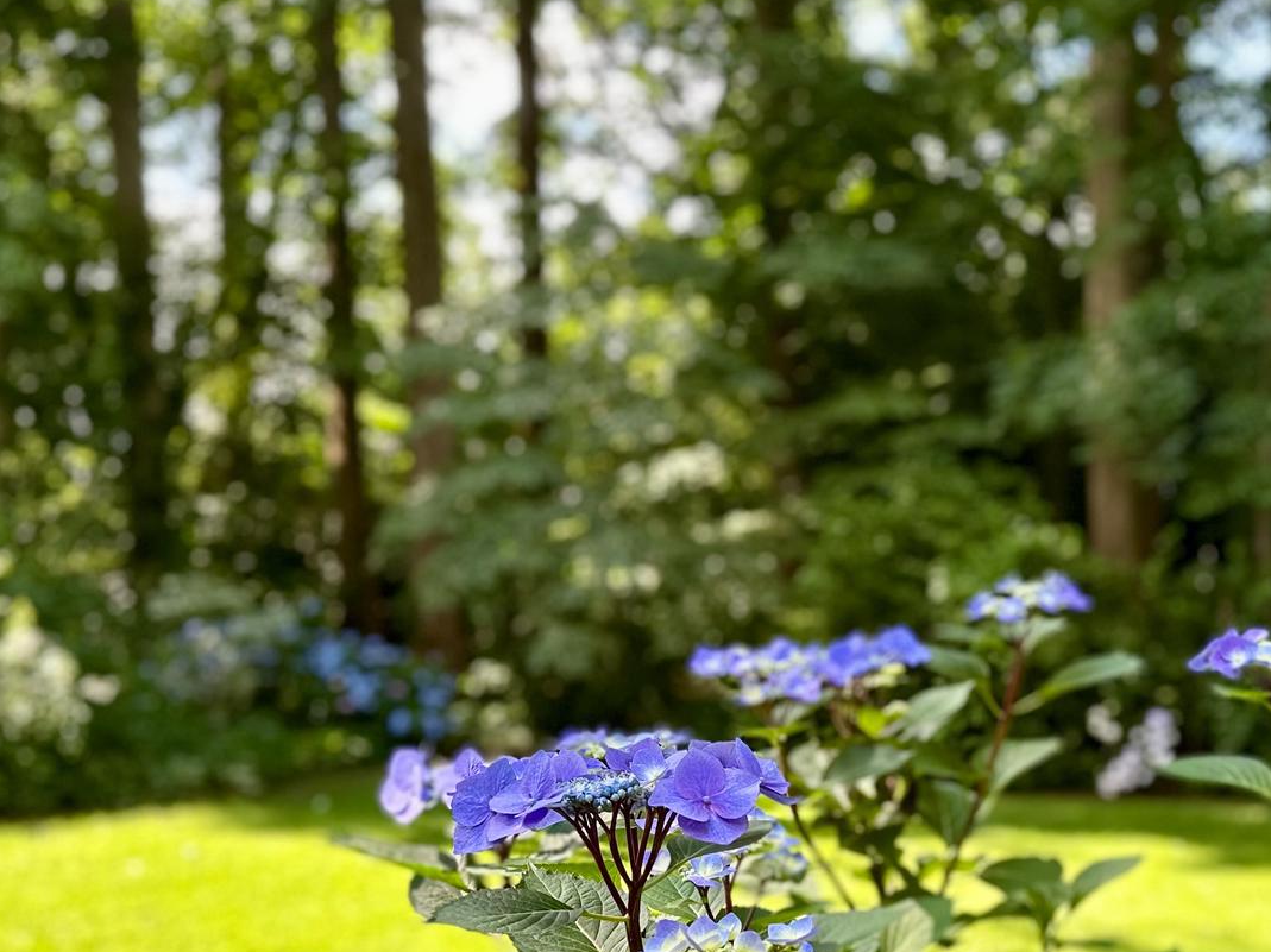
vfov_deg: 31.1
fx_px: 1688
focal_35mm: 46
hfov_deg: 40.5
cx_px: 893
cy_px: 692
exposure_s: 1/384
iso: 80
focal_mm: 6.86
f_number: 1.78
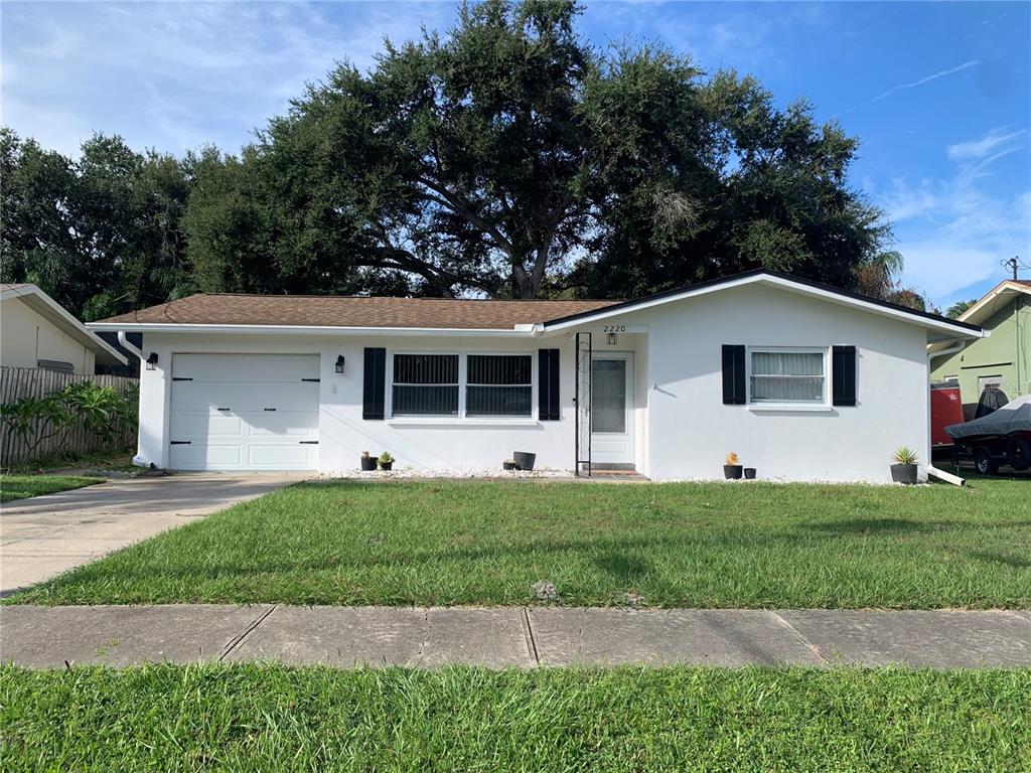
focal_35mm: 26
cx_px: 516
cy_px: 386
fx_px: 774
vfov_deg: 53.1
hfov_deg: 67.3
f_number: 1.8
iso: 25
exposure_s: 1/1427
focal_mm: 4.25
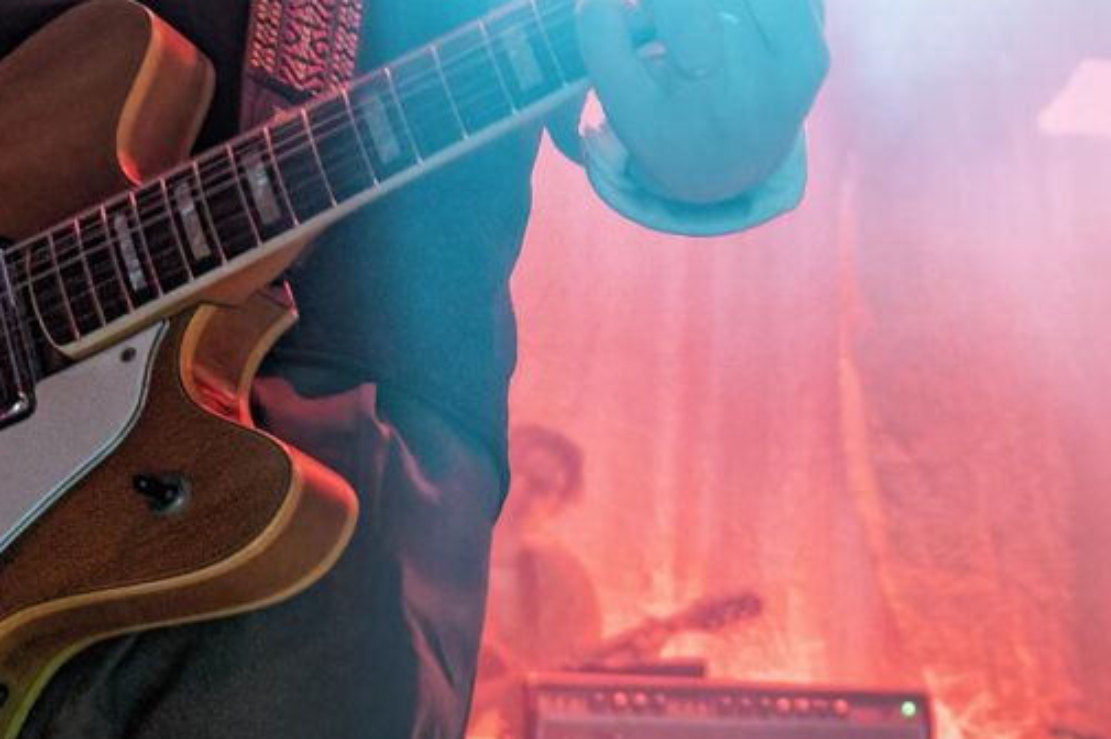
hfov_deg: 24.5
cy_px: 428
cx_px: 1287
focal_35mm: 76
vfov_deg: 17.9
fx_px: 2344
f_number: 2.8
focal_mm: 15
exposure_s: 1/160
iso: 900
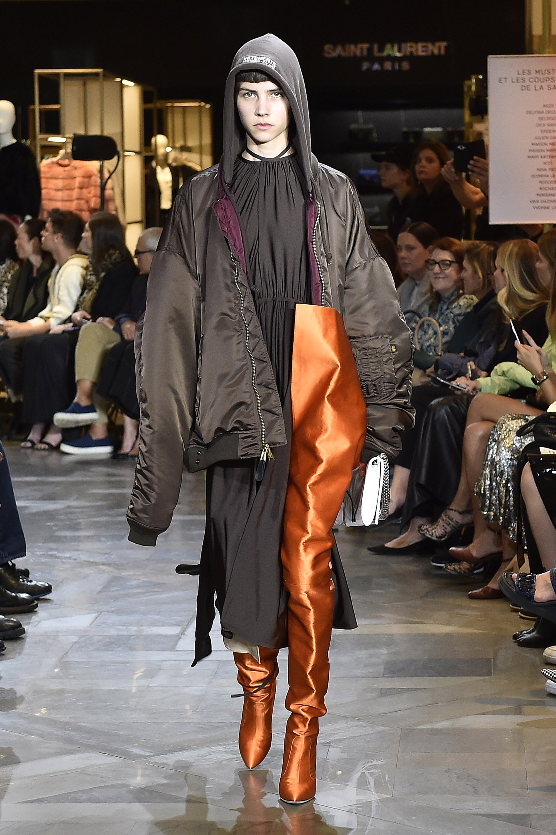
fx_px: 1438
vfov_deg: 32.4
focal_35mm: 62
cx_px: 278
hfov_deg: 21.9
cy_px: 418
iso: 2000
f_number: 5
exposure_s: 1/500
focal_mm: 62
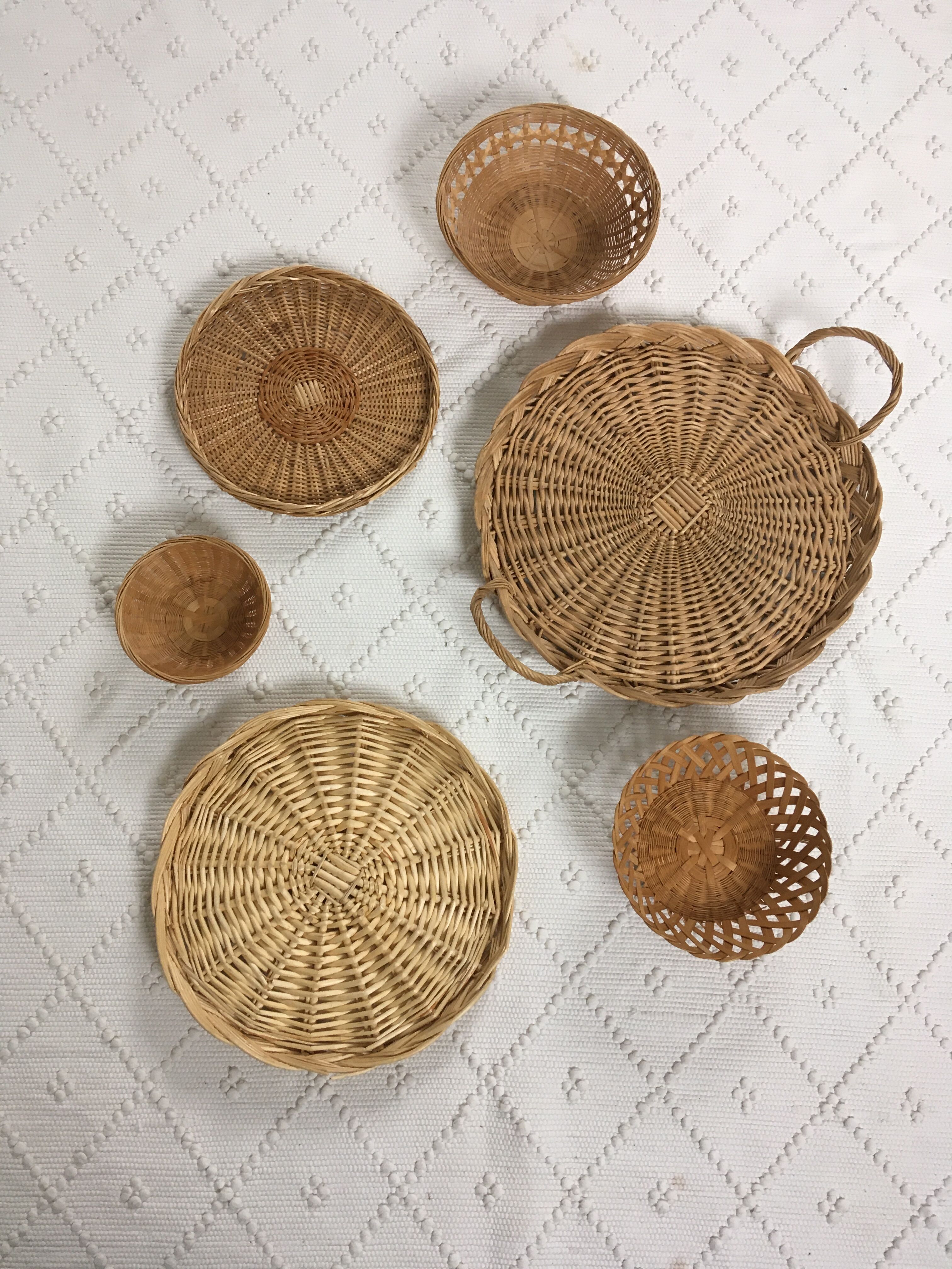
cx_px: 476
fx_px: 1063
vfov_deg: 61.7
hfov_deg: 48.2
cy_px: 634
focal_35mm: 29
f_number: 2.2
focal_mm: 4.15
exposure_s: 1/33
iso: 80
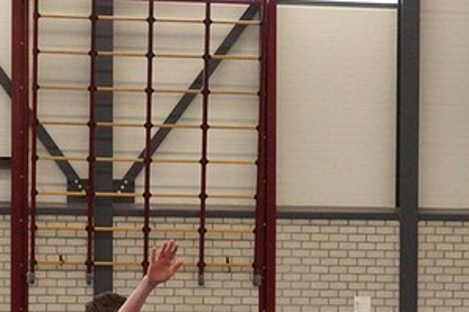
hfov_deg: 17.8
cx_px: 449
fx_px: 1471
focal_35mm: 113
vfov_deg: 11.4
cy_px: 525
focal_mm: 22
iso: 1250
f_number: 4.5
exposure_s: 1/160
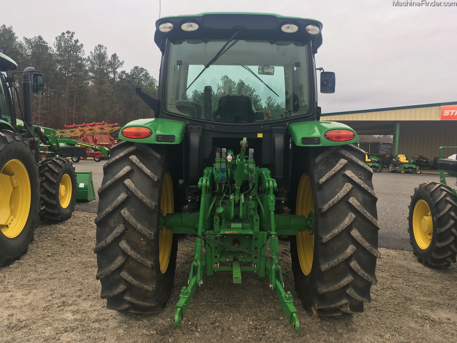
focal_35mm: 29
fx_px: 383
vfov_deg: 48.2
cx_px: 228
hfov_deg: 61.7
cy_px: 172
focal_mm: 4.15
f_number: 2.2
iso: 25
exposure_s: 1/203
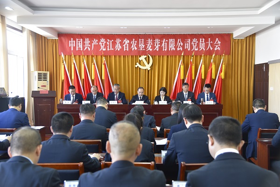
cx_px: 140
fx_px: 342
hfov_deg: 44.5
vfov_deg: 30.5
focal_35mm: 44
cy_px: 94
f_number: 4
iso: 900
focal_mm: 44
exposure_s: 1/60
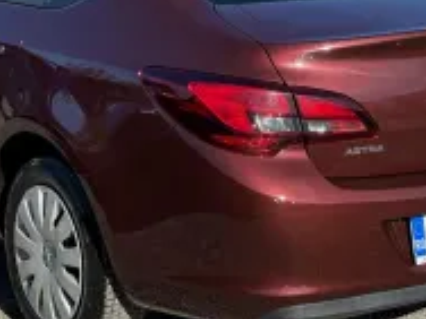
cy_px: 102
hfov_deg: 21.3
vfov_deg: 16.0
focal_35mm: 92
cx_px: 179
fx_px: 1132
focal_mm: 6.76
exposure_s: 1/2762
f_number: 1.78
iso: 100
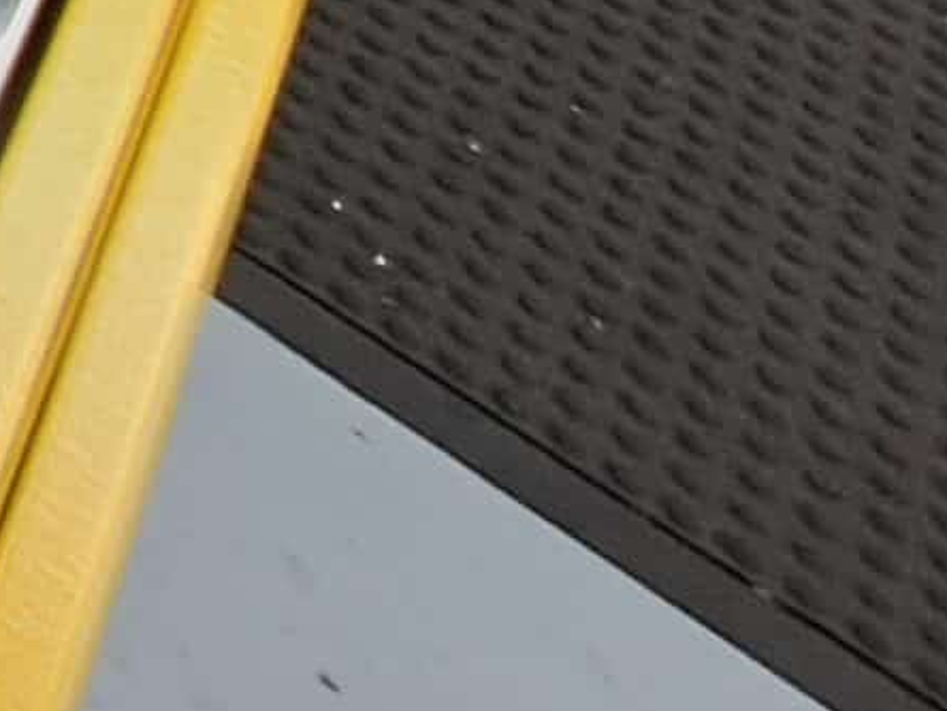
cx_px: -1359
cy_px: -1102
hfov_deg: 14.8
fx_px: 2052
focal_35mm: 75
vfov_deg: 13.2
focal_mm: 1.42
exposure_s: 1/50
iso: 100
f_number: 2.2
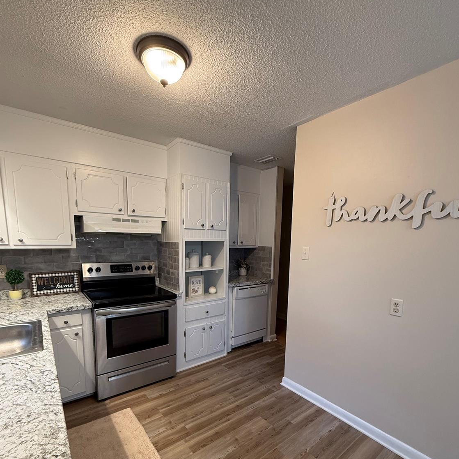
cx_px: 230
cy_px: 278
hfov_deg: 84.0
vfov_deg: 82.8
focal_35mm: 17
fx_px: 255
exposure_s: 1/60
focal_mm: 2.22
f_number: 2.2
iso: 250
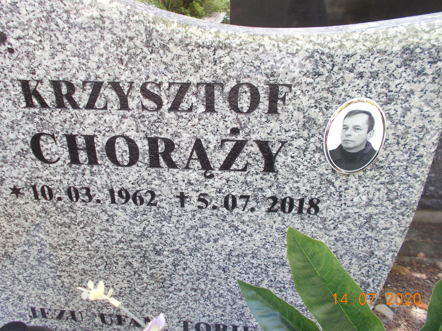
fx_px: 370
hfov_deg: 61.5
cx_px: 200
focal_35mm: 29
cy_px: 158
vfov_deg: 48.2
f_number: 3.2
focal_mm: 4.6
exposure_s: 1/25
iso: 80
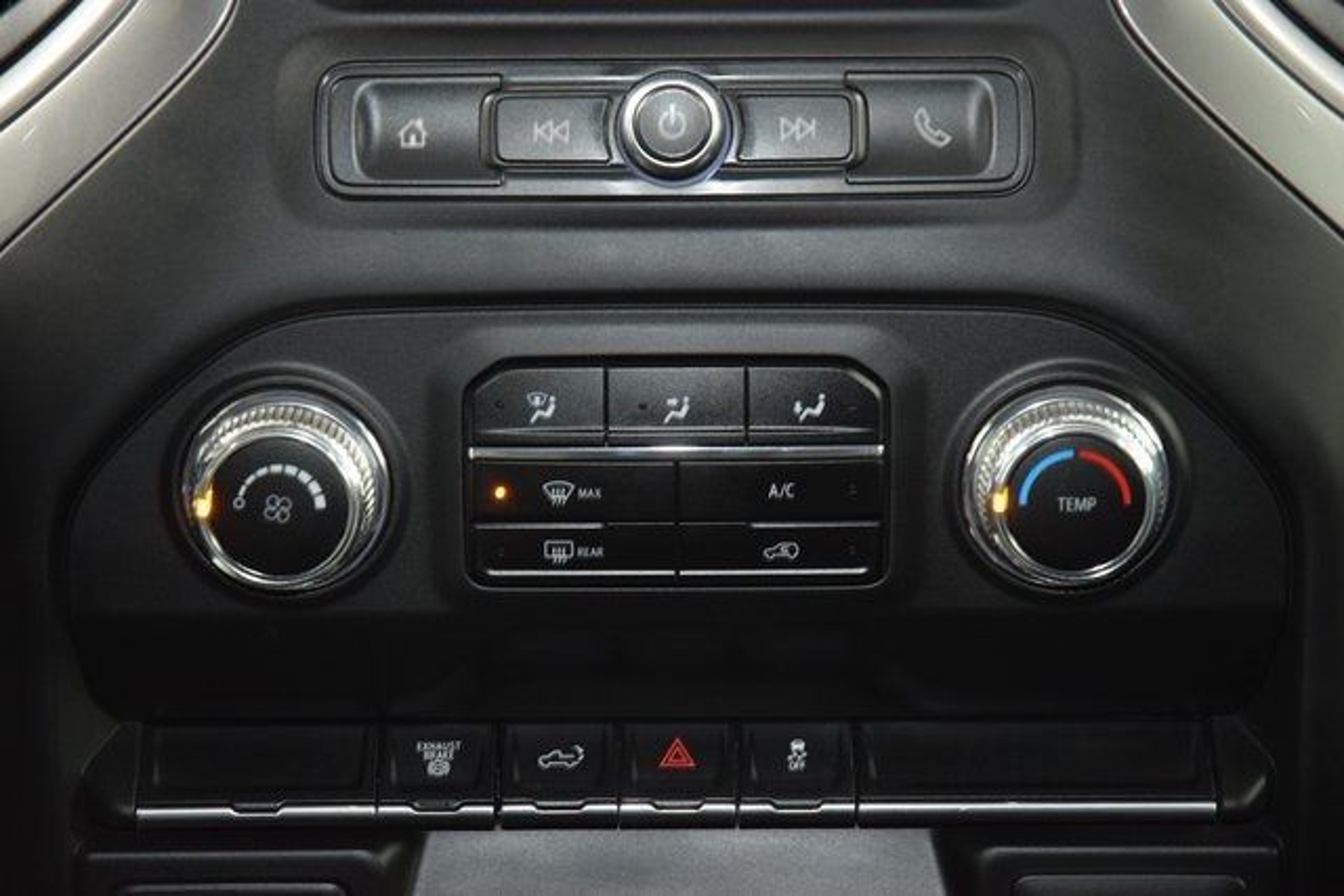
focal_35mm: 105
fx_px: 3921
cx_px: 672
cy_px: 448
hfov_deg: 19.5
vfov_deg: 13.0
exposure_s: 1/13
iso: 2000
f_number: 4.5
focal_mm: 70
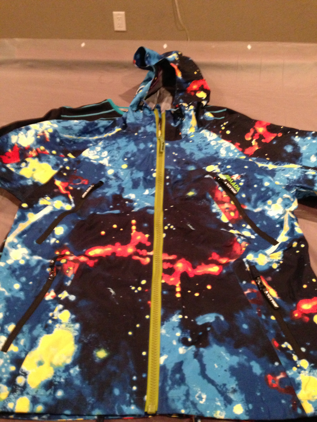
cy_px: 211
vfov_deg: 55.4
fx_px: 403
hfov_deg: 42.9
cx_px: 158
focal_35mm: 33
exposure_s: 1/15
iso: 640
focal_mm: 4.13
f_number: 2.4
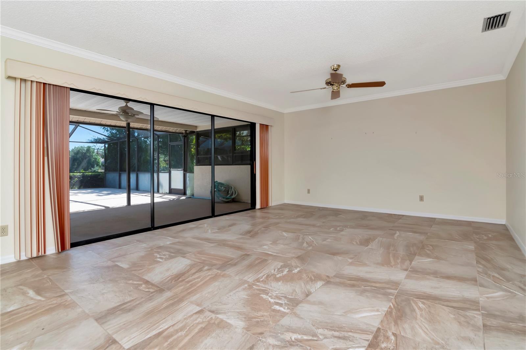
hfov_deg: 95.0
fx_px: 241
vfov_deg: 72.0
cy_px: 175
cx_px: 263
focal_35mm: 16
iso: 1000
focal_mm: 11
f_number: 8
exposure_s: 1/200
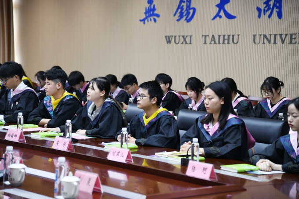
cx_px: 150
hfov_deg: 23.6
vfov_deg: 15.9
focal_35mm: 86
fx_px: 714
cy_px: 100
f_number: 4
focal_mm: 86
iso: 1250
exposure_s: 1/100
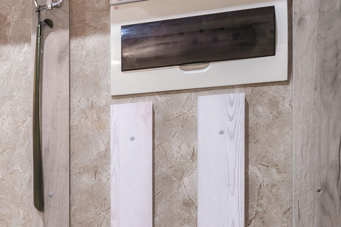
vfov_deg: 20.8
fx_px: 597
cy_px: 232
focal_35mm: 63
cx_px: -172
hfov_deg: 24.6
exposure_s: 2
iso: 200
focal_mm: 10
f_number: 11
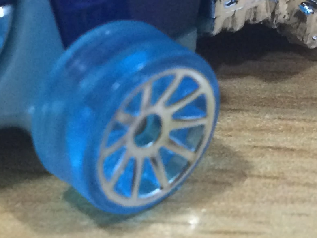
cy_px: 75
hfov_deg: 16.3
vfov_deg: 12.2
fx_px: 1108
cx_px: 150
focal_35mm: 121
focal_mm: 4.15
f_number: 2.2
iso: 320
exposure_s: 1/33
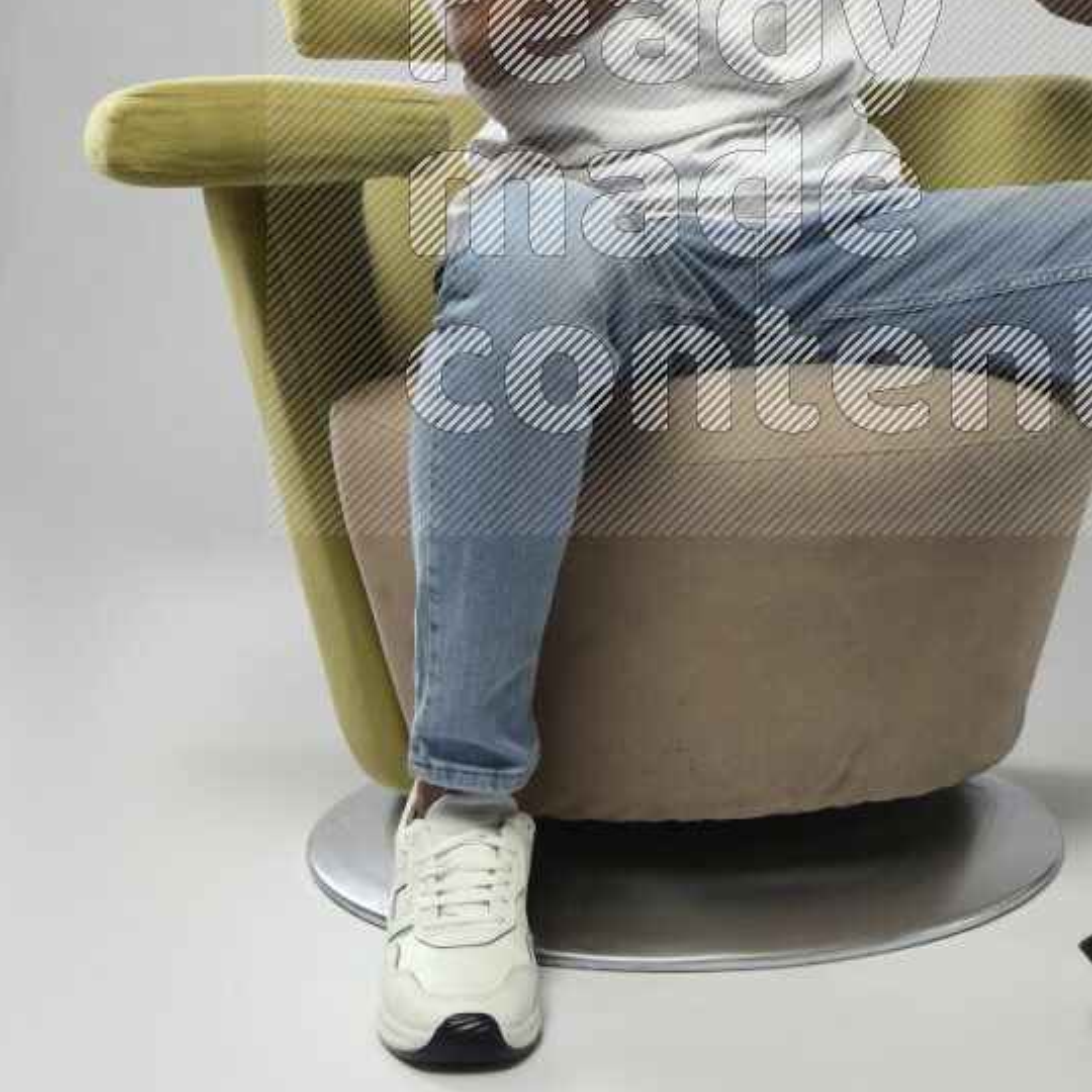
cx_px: 770
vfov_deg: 24.9
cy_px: 188
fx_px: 2427
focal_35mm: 68
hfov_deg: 25.2
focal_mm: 36
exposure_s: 1/125
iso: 400
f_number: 6.3
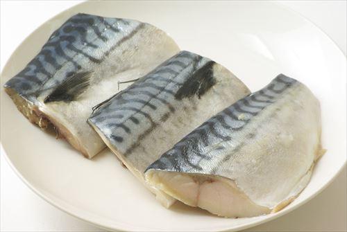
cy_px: 116
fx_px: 2317
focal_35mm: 240
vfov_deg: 5.7
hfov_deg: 8.6
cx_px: 174
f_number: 16
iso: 200
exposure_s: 1.5
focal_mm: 160
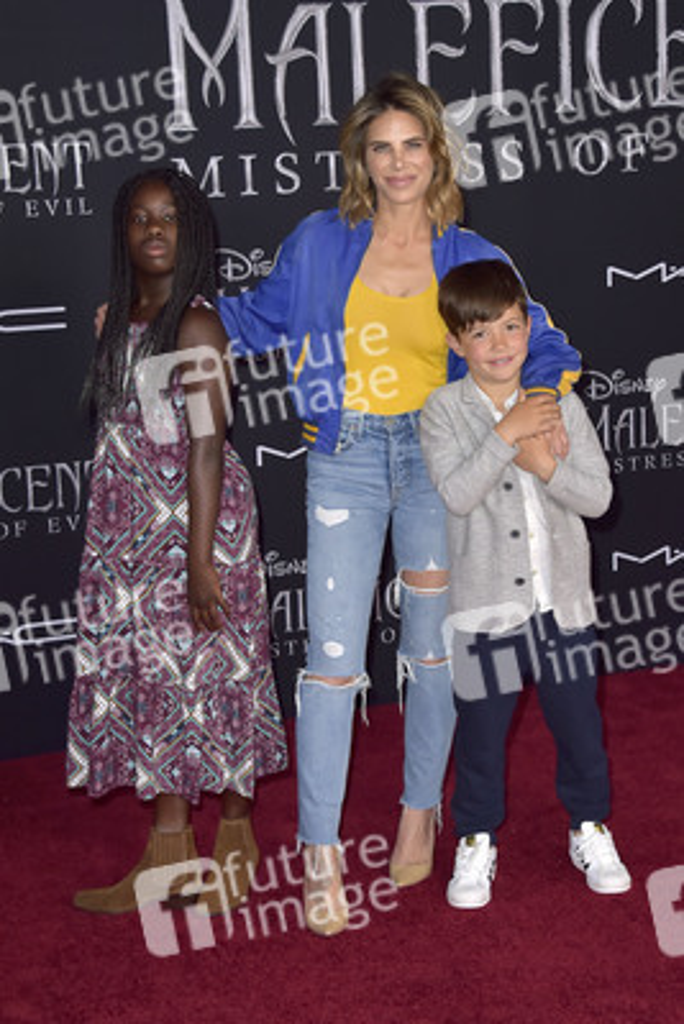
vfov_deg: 35.6
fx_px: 1594
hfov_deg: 24.2
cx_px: 342
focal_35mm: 56
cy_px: 512
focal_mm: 56
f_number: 7.1
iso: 500
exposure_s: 1/250
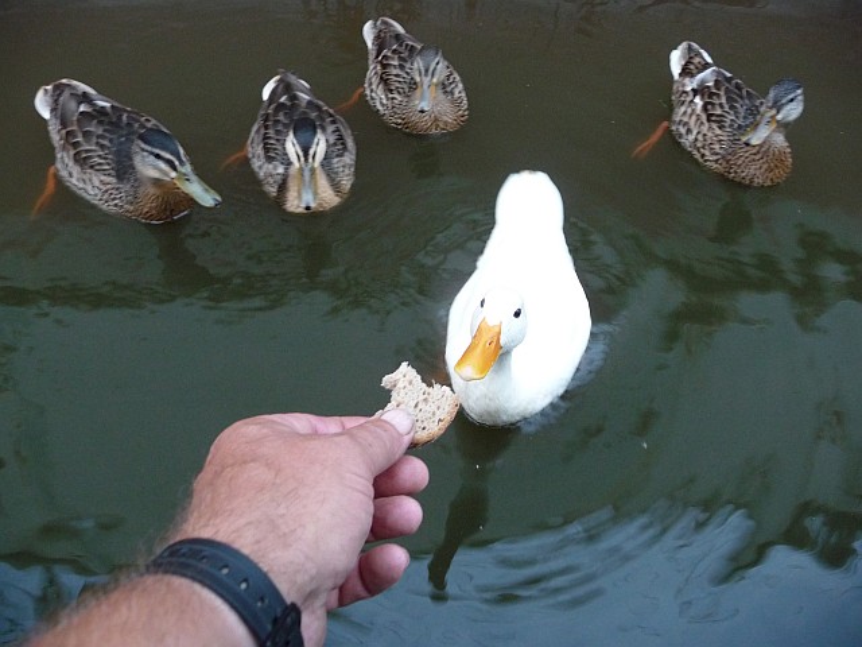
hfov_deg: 63.4
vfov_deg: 49.7
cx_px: 431
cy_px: 324
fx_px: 697
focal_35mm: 28
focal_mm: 4.7
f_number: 3.3
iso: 320
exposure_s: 1/30
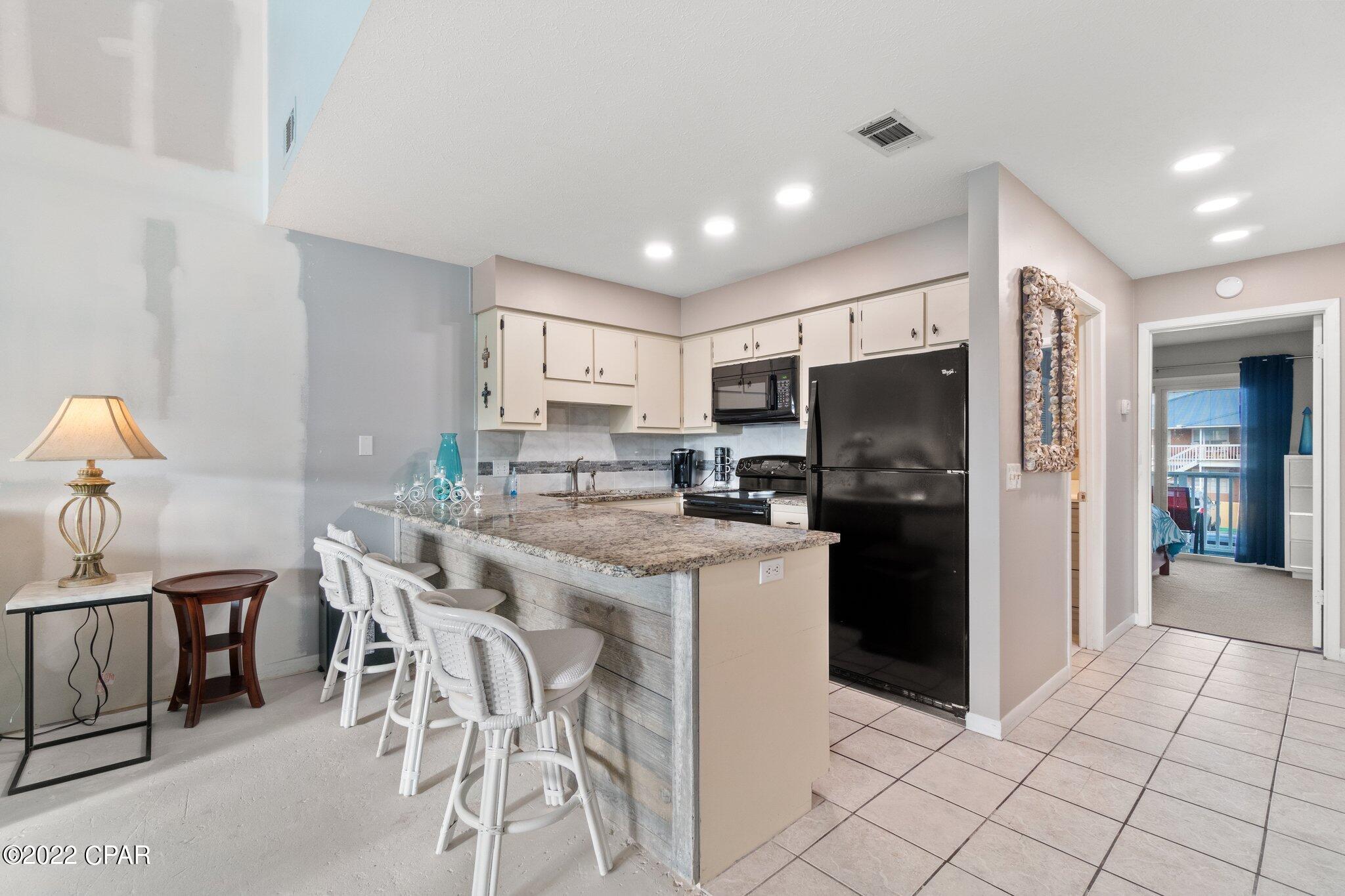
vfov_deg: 77.3
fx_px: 560
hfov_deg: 100.4
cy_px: 448
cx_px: 672
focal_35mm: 15
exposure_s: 1/1.25
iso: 800
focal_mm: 10
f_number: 8
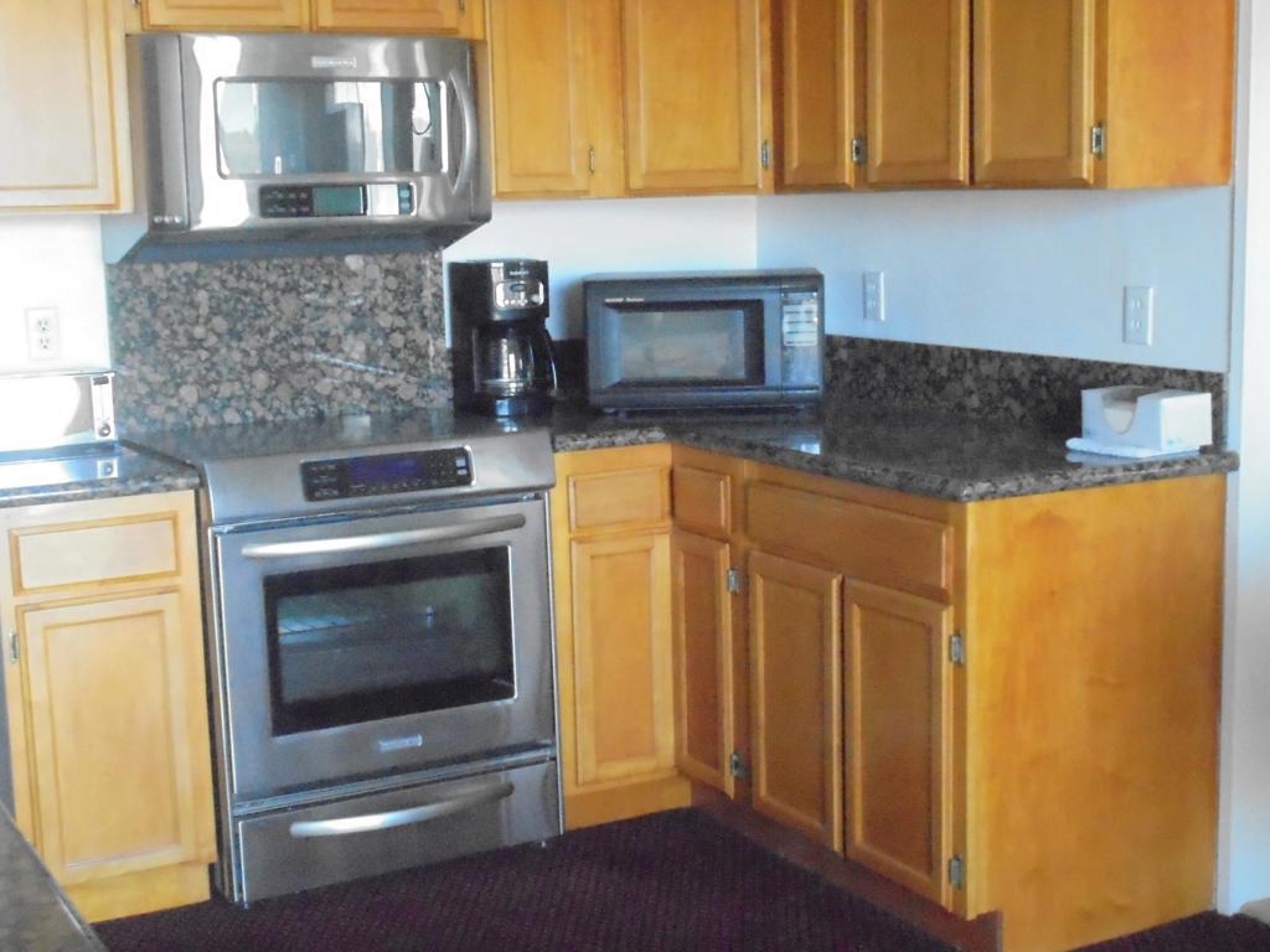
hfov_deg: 38.9
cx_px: 635
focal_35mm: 49
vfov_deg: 29.7
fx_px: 1798
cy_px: 476
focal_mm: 8.9
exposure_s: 1/60
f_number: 4.8
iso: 1600
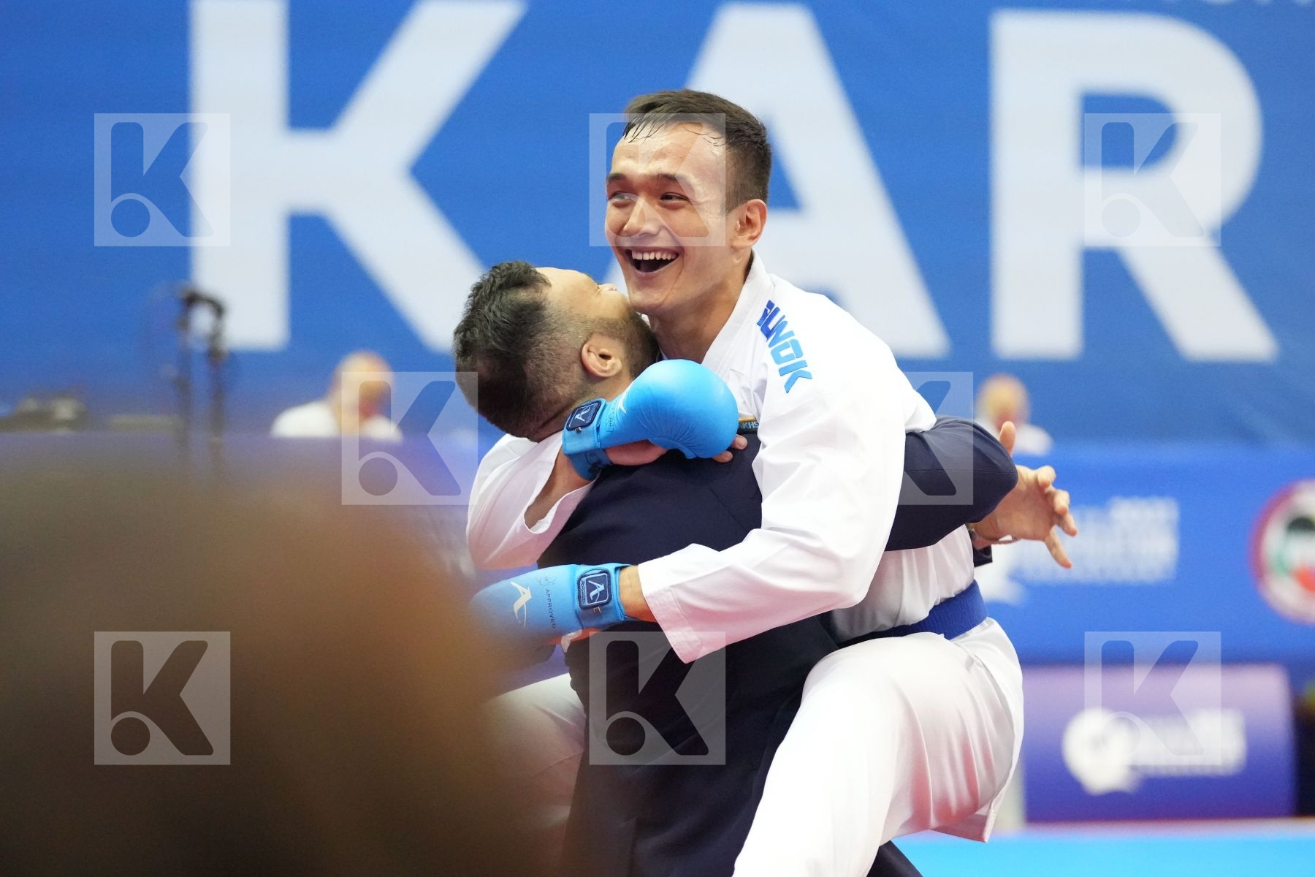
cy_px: 438
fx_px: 6282
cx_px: 658
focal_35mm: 172
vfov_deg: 8.0
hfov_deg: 11.9
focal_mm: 115
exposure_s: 1/1000
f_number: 2.8
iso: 10000
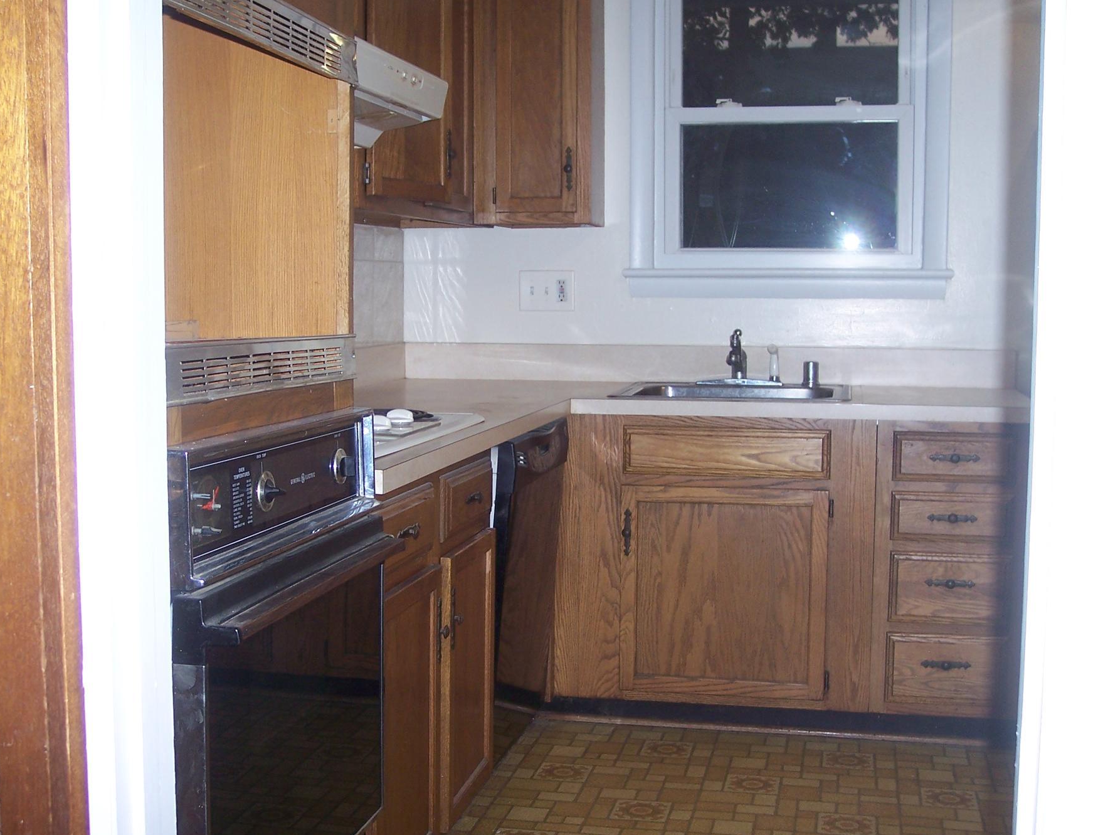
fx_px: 1447
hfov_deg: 42.1
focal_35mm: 45
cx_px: 534
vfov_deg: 32.2
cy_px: 432
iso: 100
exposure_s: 1/60
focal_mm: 8
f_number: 2.8
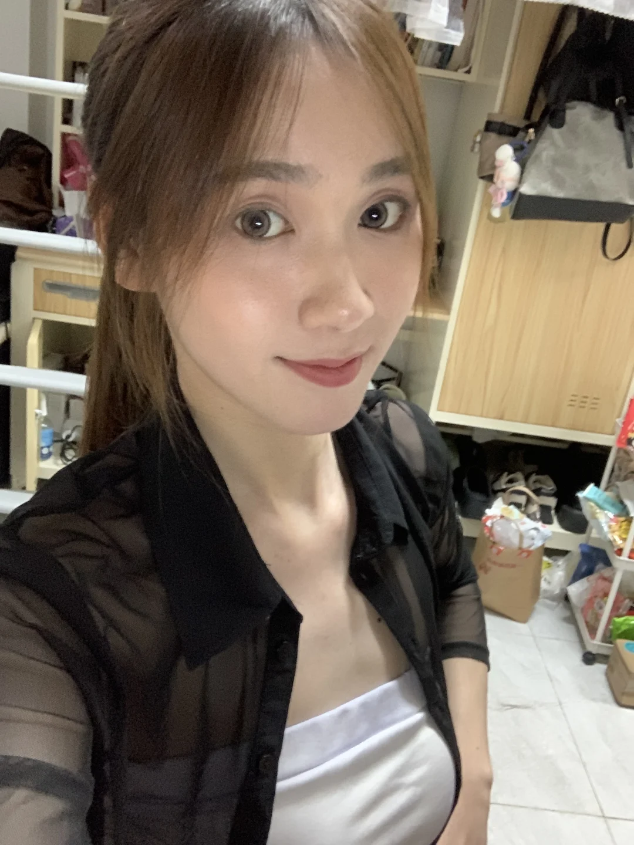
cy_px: 422
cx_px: 317
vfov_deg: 56.8
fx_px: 781
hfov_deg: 44.2
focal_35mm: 32
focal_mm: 2.87
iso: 500
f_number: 2.2
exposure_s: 1/20
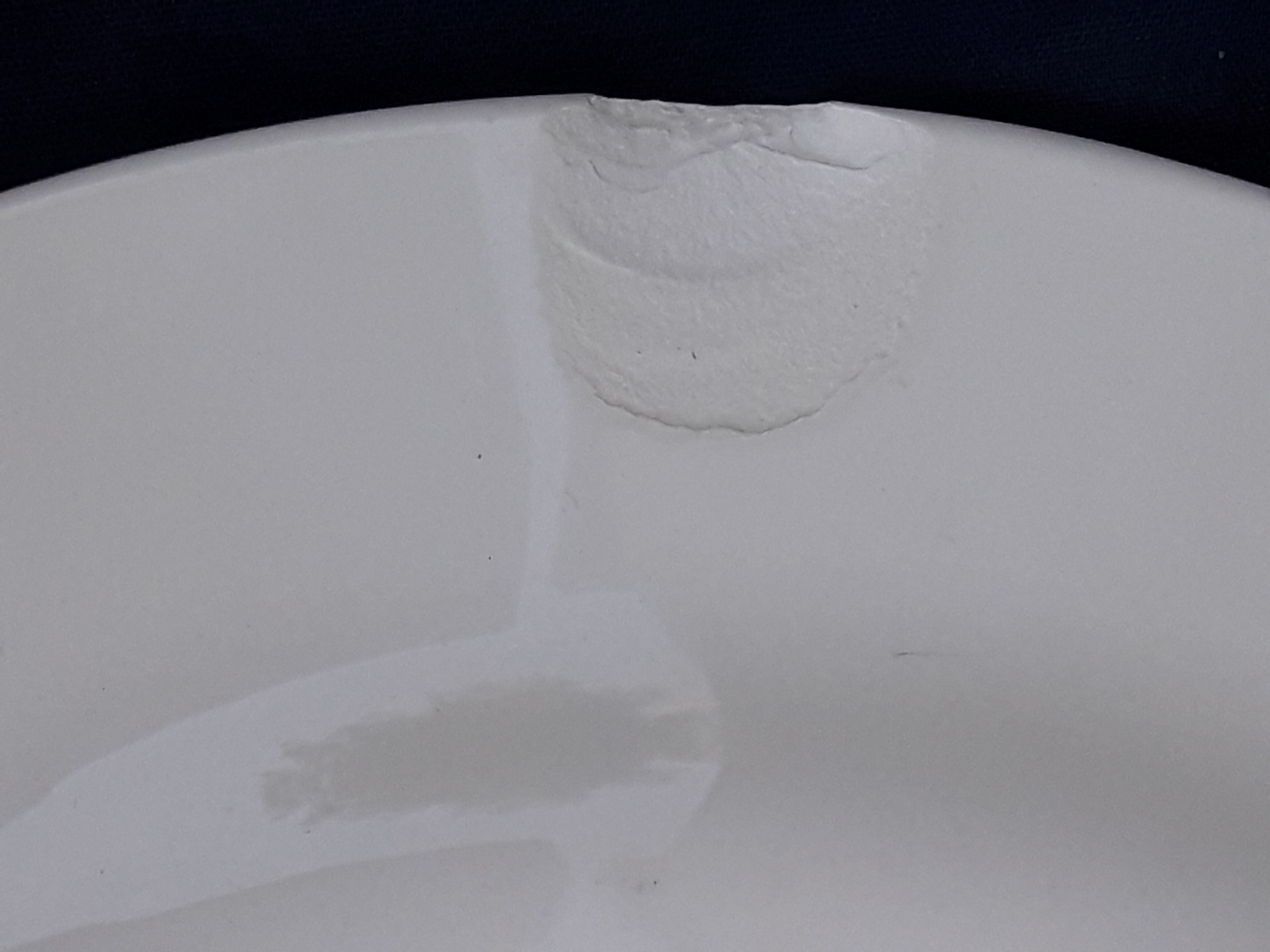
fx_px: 1027
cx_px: 635
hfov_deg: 63.4
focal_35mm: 28
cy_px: 476
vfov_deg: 49.7
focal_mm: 3.7
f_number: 1.9
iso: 64
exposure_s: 1/100
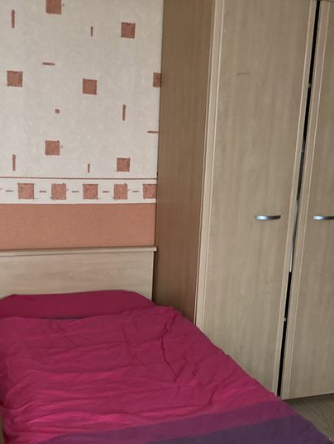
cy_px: 294
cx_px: 193
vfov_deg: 36.4
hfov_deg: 28.0
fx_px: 668
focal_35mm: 52
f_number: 1.8
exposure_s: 1/30
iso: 640
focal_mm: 3.99
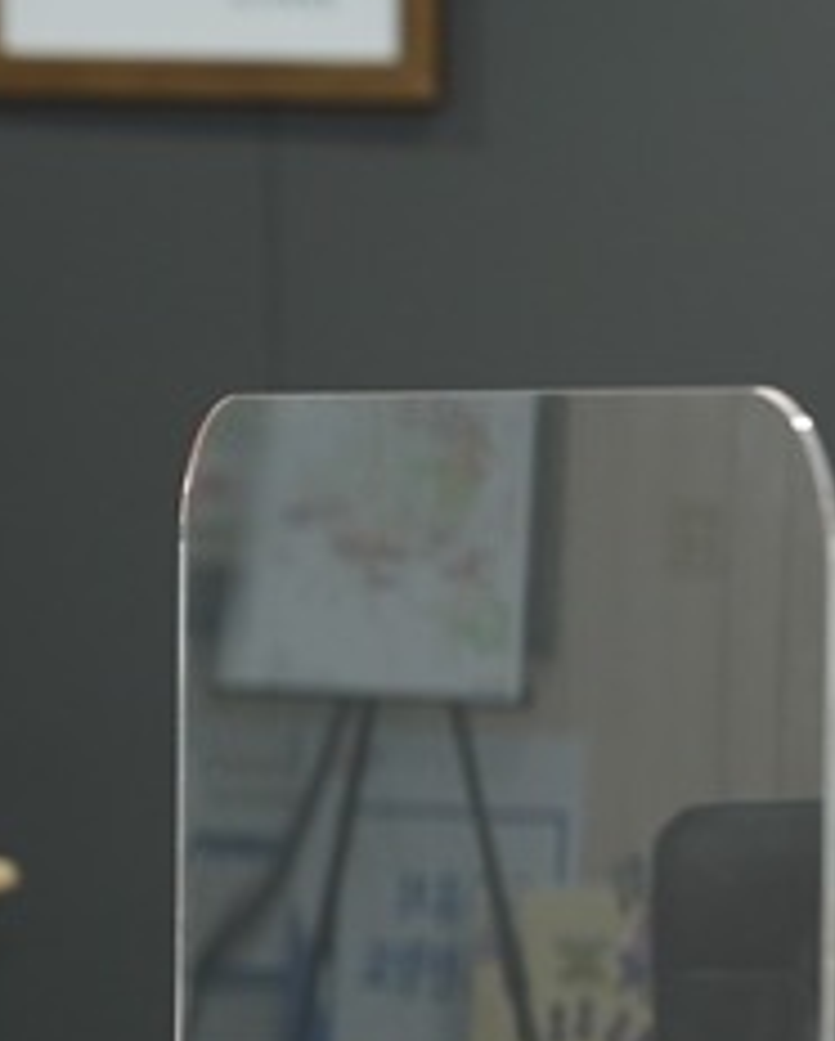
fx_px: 4874
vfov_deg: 12.2
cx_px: 1248
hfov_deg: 9.5
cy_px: 770
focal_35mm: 158
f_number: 4
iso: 800
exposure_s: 1/160
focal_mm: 61
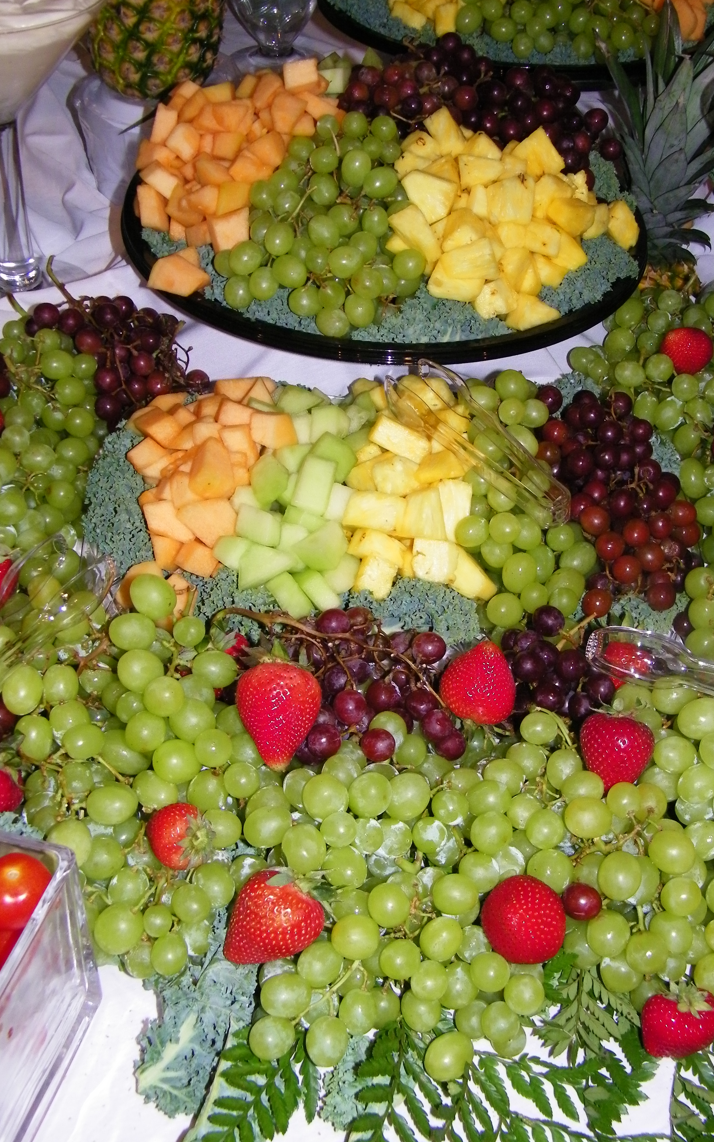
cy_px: 574
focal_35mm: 38
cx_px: 434
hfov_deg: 33.5
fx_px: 1183
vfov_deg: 51.5
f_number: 3.7
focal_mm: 6.3
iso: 200
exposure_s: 1/30
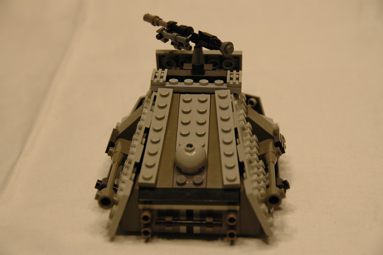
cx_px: 192
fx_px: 1036
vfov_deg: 14.0
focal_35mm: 98
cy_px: 128
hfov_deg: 20.9
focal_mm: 65
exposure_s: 1/30
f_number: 5.6
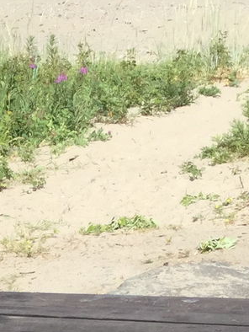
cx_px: -162
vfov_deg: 12.2
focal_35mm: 151
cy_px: 563
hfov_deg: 9.5
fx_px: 1447
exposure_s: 1/1381
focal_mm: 3.3
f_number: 2.4
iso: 25
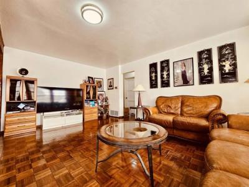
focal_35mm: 13
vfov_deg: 89.9
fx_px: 94
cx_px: 124
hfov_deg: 106.2
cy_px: 94
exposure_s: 1/60
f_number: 2.2
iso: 160
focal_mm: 2.2
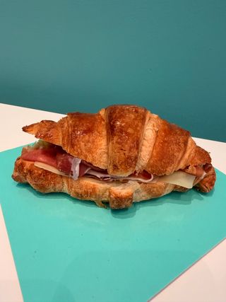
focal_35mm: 24
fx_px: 209
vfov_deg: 71.6
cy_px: 151
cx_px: 113
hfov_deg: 56.8
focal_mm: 2.22
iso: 200
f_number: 2.2
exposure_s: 1/121
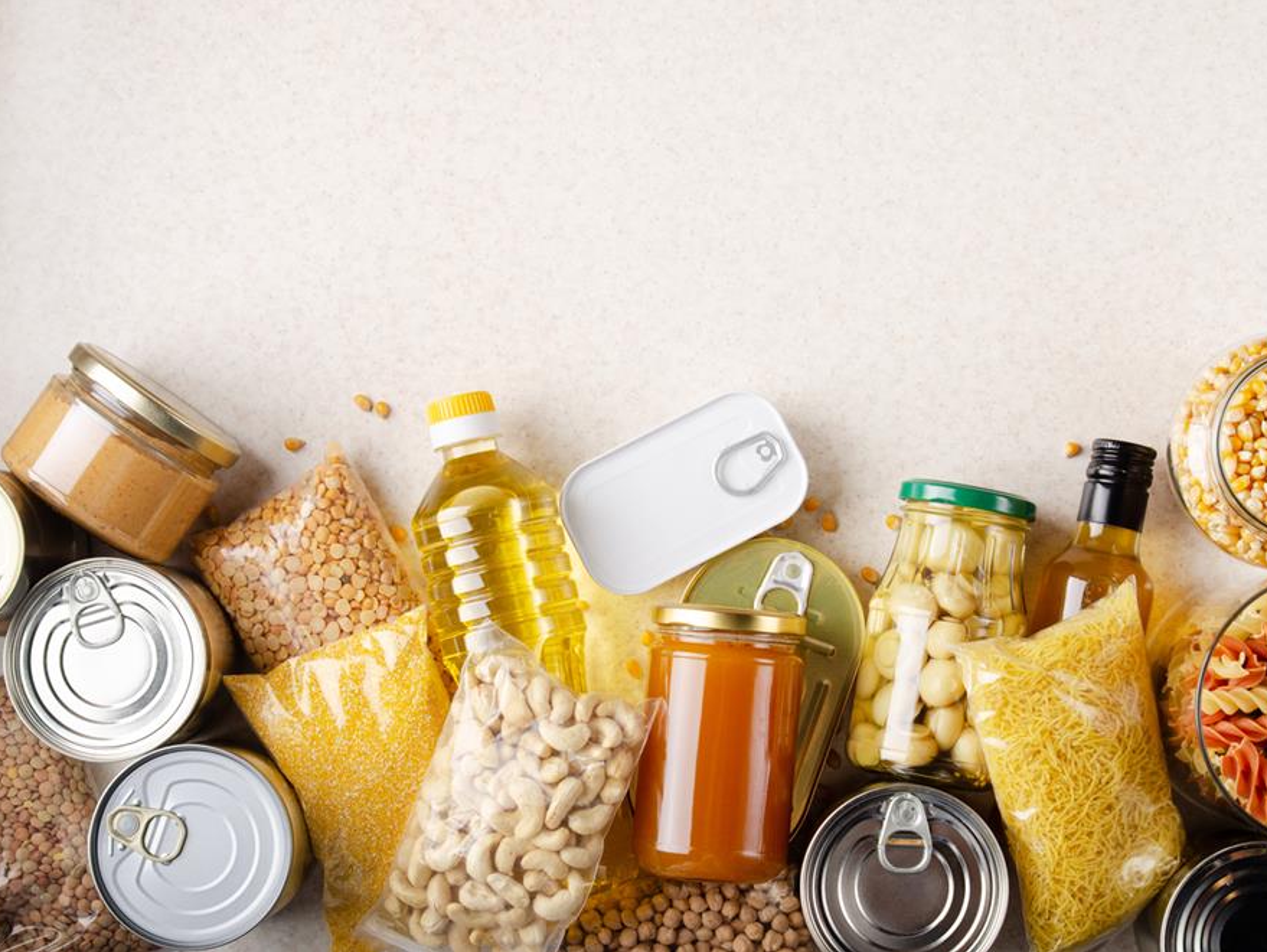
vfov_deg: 20.5
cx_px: 690
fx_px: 2636
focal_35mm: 72
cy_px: 476
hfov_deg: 27.0
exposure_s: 1/250
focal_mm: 44
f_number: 8
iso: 100
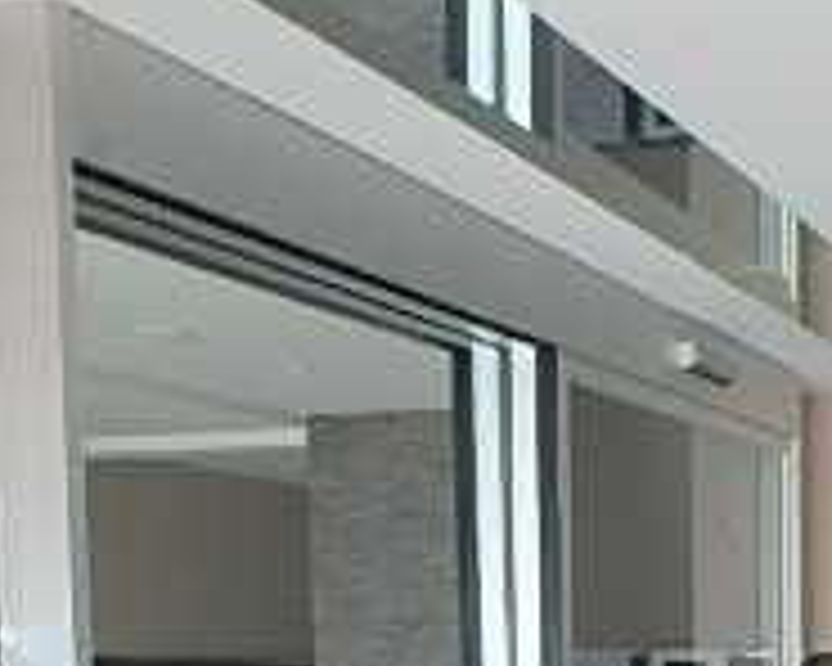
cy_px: 914
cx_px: 998
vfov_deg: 19.5
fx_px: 1748
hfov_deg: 24.3
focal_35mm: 71
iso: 400
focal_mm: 3.7
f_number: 3.5
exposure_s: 1/30
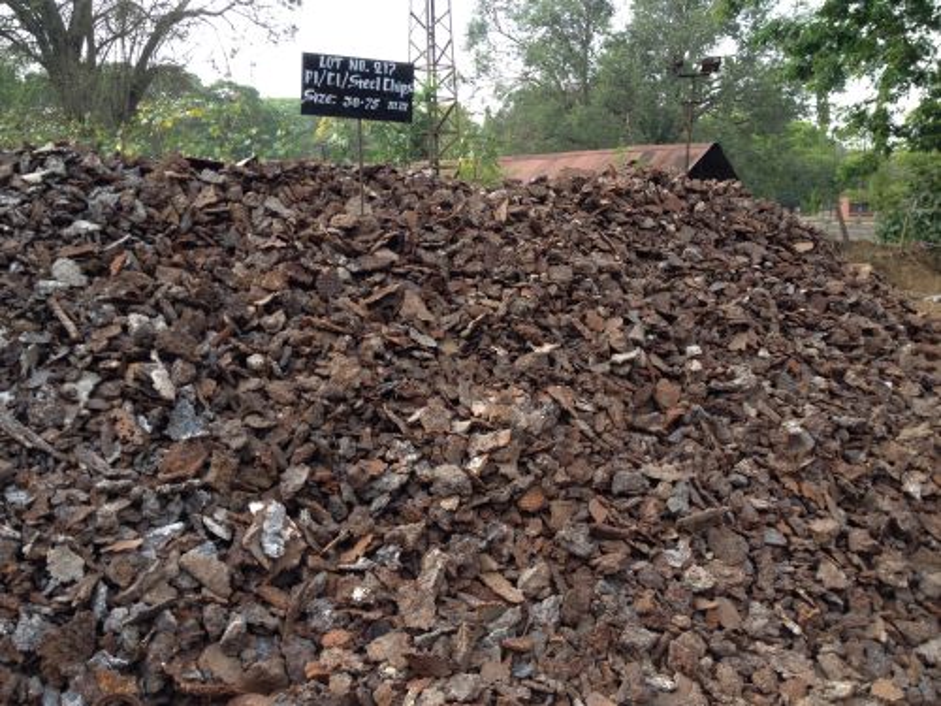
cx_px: 470
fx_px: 951
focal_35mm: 35
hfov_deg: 52.6
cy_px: 353
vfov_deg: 40.7
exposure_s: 1/191
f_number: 2.4
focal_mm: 4.28
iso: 50
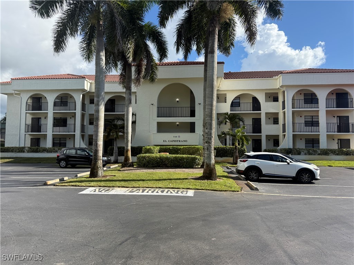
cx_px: 177
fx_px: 245
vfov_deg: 56.8
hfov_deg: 71.6
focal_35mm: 24
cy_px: 132
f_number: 1.78
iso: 100
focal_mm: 6.76
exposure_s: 1/4405
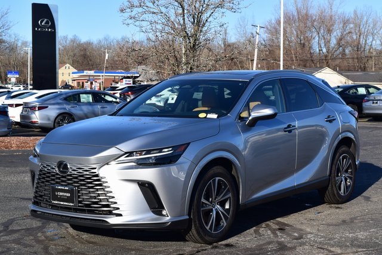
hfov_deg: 29.9
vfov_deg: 20.2
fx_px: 716
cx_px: 191
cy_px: 128
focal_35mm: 68
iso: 360
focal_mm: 45
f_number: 11
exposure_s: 1/500
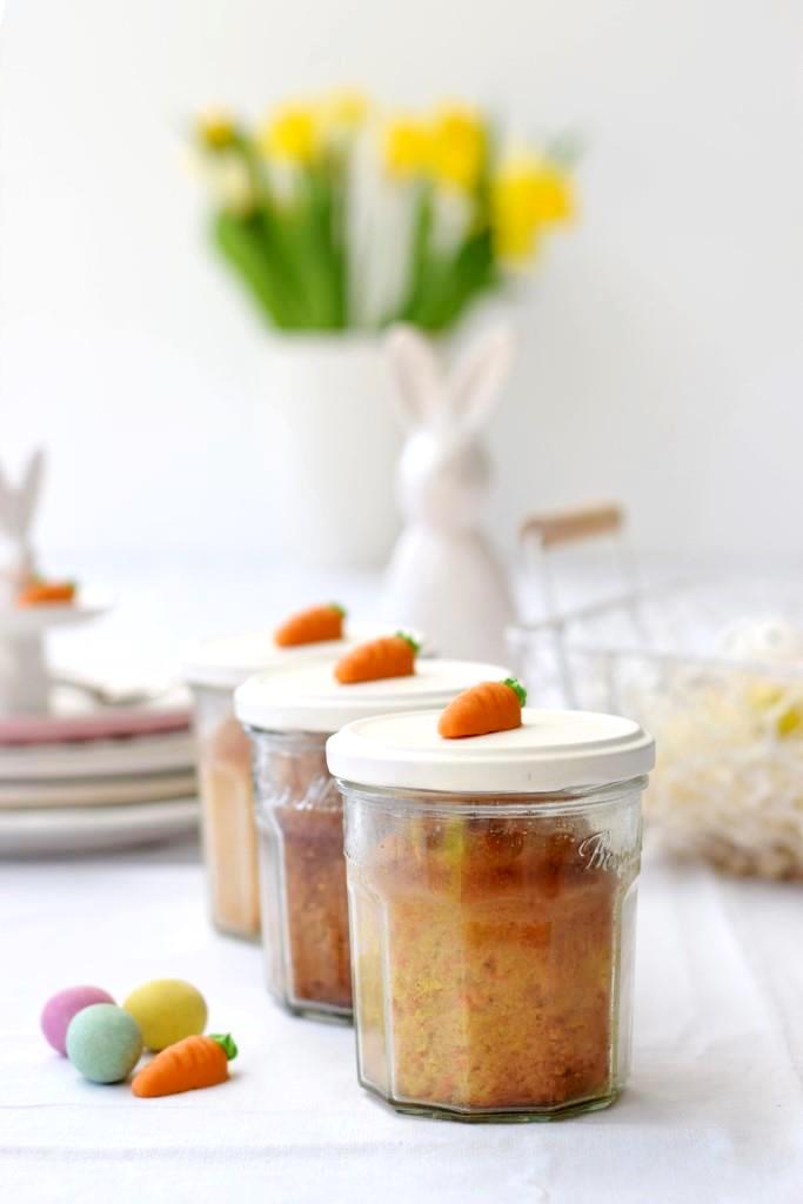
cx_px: 402
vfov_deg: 27.0
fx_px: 2508
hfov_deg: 18.2
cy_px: 602
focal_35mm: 75
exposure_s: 1/160
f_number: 3.5
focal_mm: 50
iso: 125
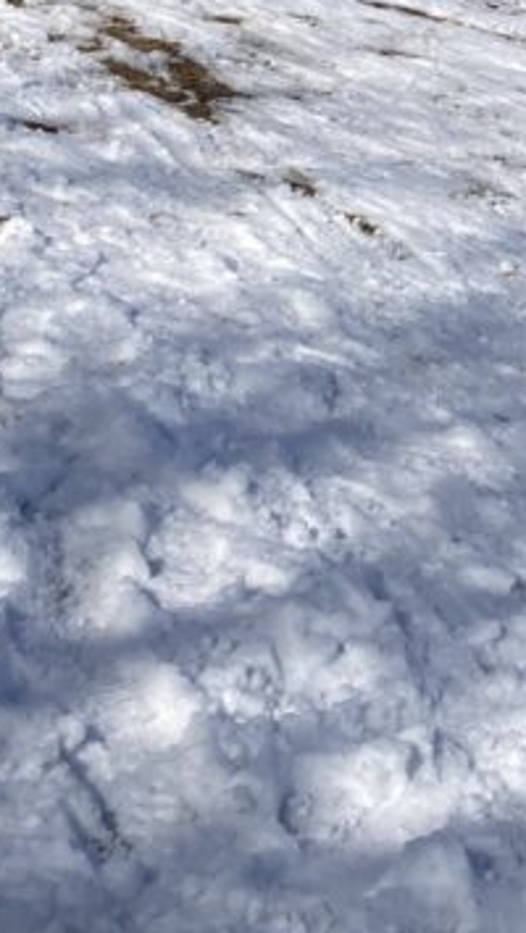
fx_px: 2179
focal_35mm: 88
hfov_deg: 12.5
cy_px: -350
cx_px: 952
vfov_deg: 21.4
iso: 25
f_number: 1.8
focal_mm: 3.99
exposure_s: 1/4425
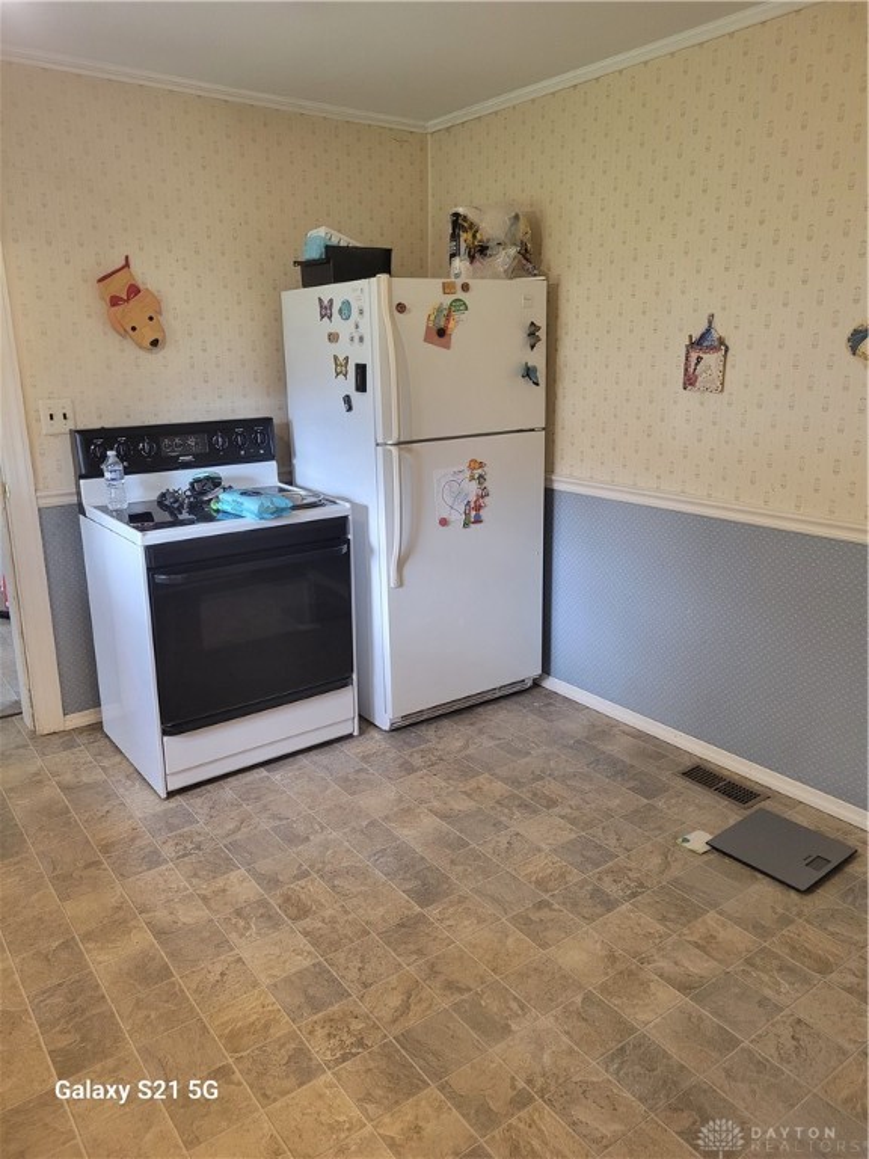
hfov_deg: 53.1
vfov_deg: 67.3
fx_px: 870
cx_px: 434
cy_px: 580
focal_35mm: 26
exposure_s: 1/40
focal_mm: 5.4
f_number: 1.8
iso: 320
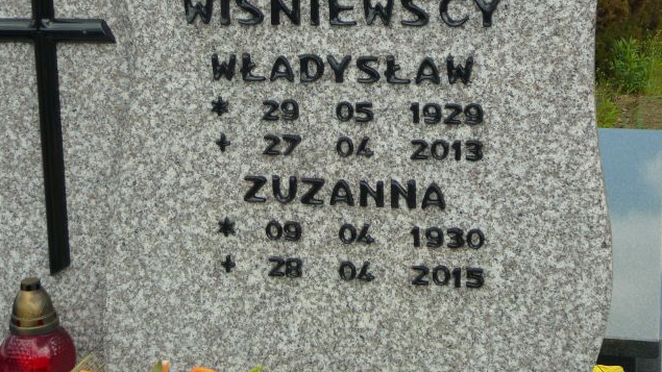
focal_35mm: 78
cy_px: 129
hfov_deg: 27.2
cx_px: 329
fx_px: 1369
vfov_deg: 15.5
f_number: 3.7
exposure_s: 1/320
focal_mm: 10.5
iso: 80
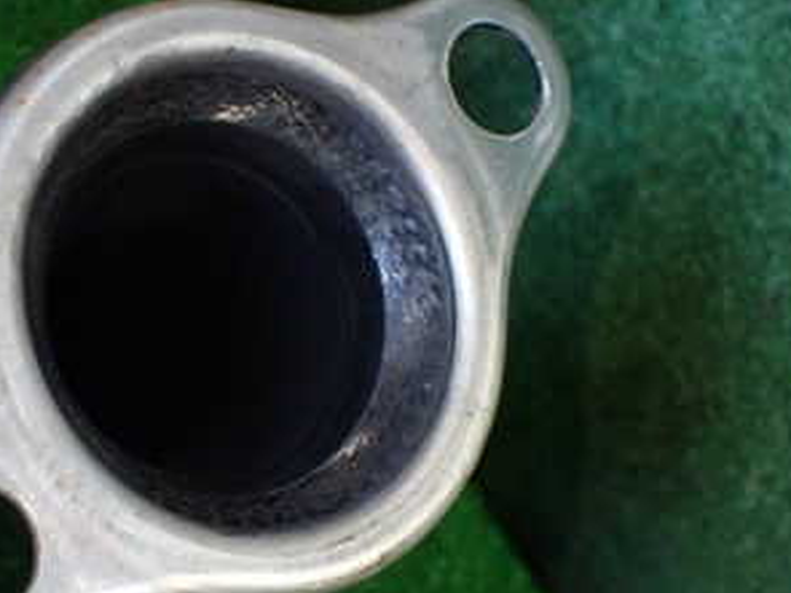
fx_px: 1393
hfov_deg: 31.3
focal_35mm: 61
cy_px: 365
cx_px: 220
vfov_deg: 24.0
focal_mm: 5.4
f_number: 2.3
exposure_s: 1/125
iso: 640
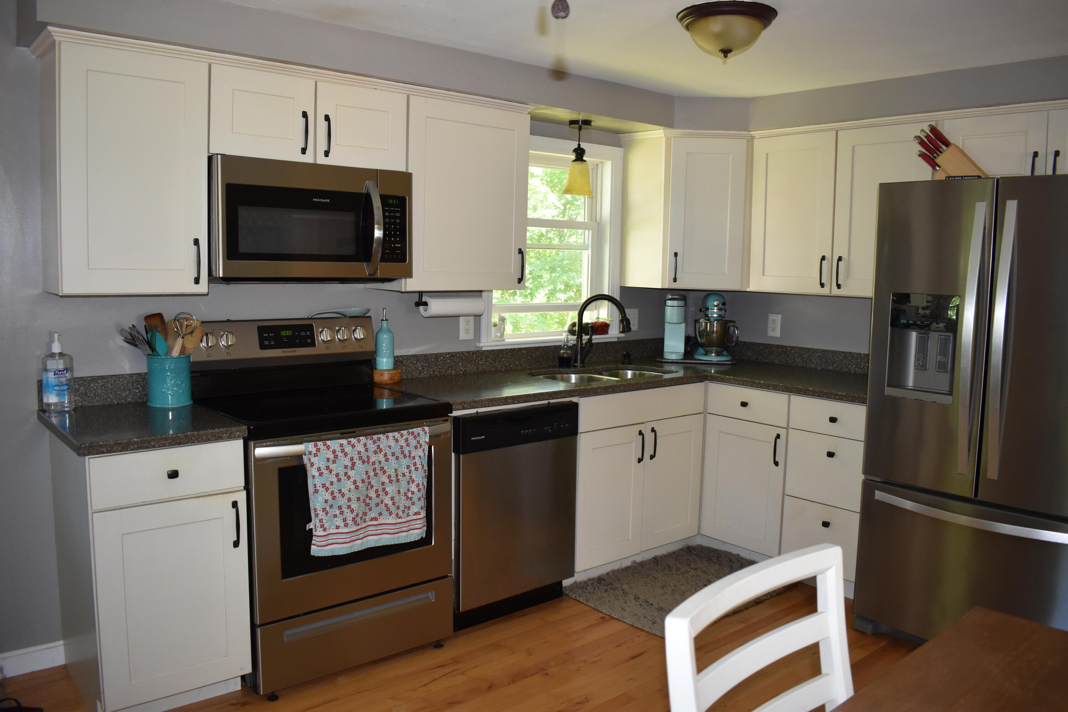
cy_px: 356
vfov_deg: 47.9
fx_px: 801
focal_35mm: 27
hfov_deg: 67.4
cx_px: 534
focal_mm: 18
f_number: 4
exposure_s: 1/60
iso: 800
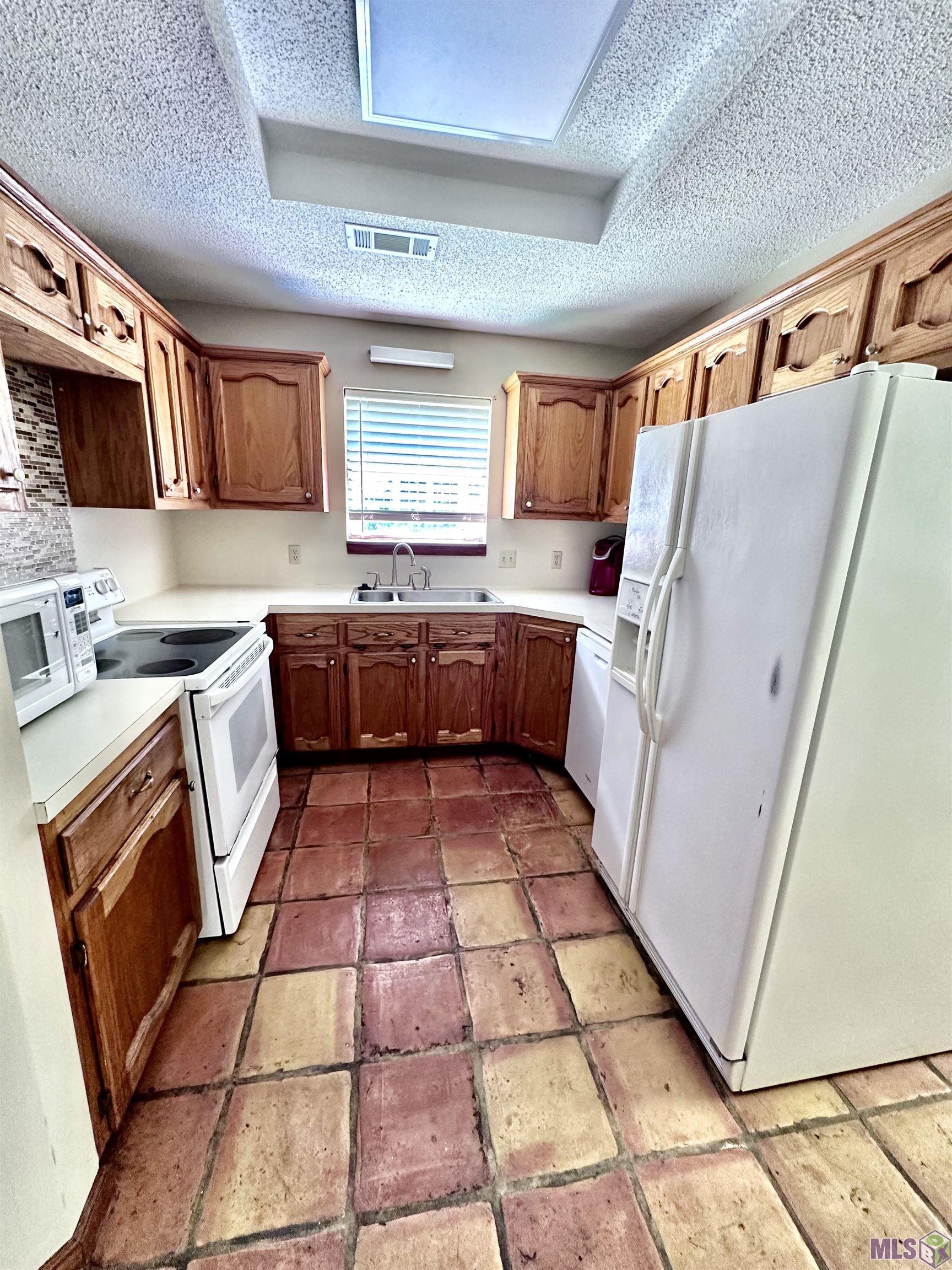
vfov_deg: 102.1
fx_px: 513
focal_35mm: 14
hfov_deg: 85.7
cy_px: 635
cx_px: 476
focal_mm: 2.22
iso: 320
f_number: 2.2
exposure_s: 1/60
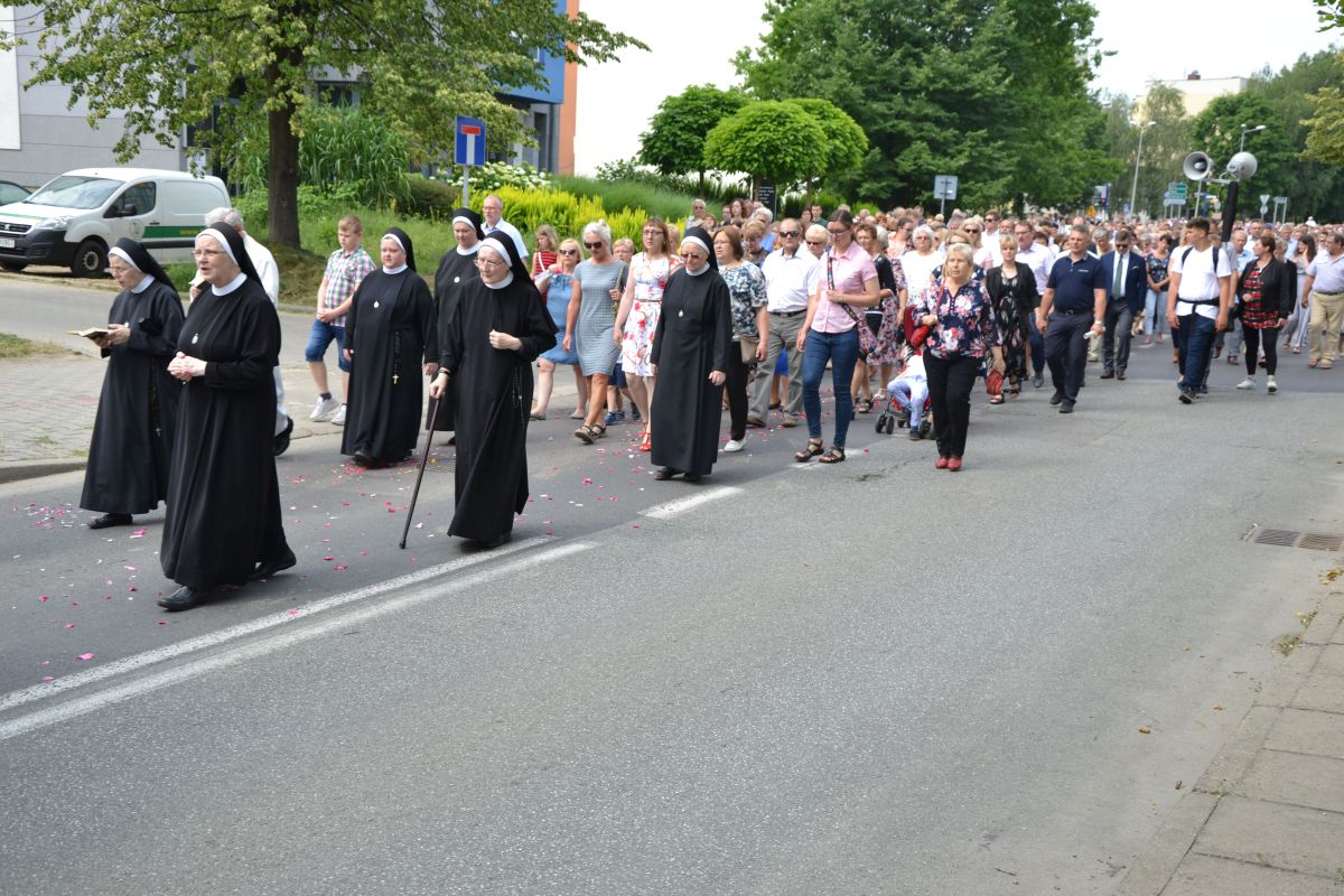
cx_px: 672
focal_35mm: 42
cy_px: 448
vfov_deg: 31.9
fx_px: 1568
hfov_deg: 46.4
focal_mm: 28
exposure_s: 1/160
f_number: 6.3
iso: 100
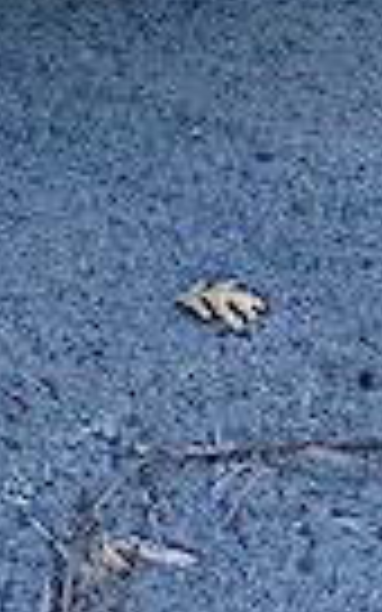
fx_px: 2499
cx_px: -346
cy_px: -927
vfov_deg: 11.3
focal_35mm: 150
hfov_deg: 8.4
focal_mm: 6.86
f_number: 1.78
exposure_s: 1/2252
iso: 80
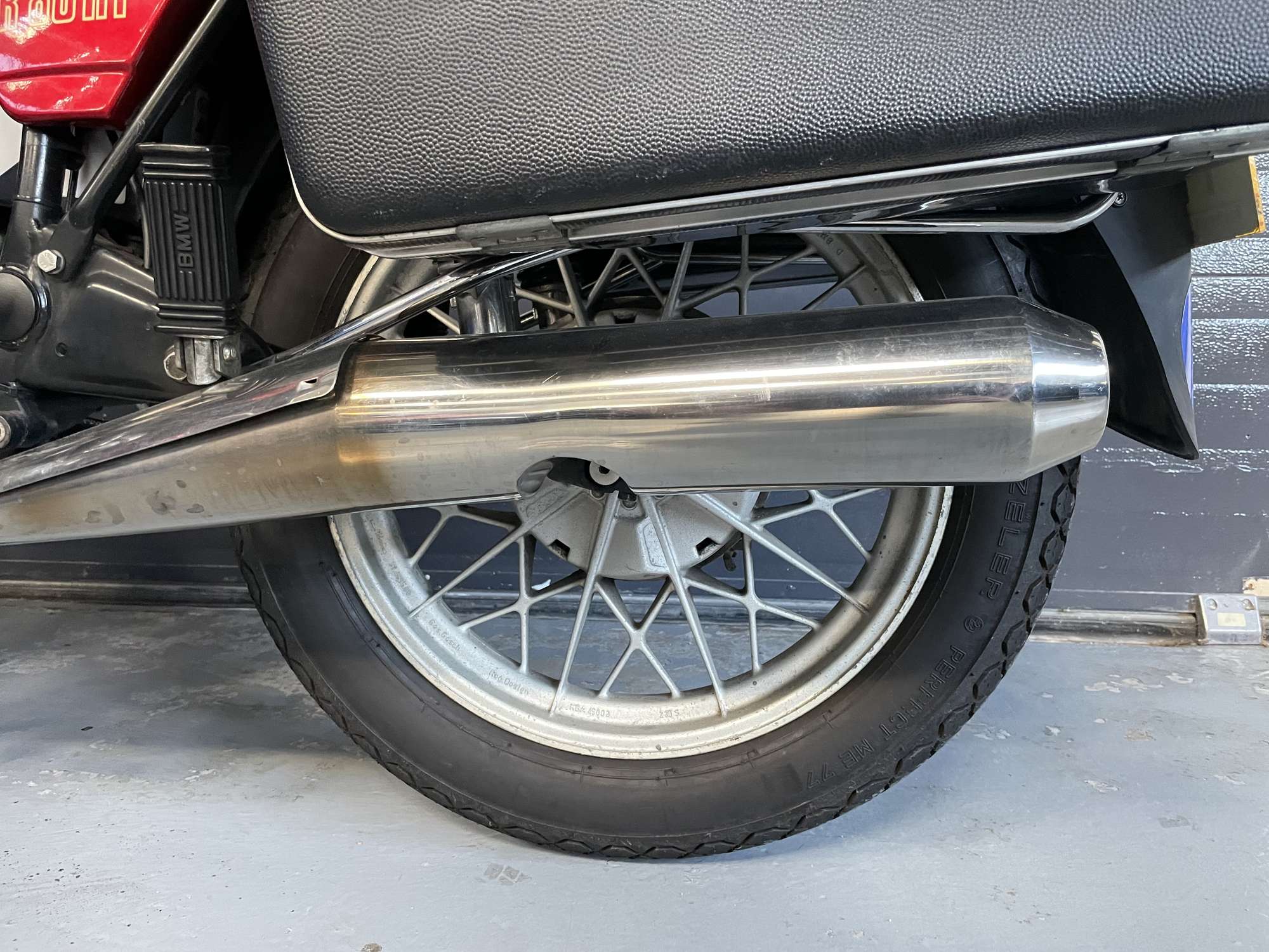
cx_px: 634
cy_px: 476
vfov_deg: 53.1
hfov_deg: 67.3
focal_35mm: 26
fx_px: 953
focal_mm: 4.2
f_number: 1.6
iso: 500
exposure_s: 1/60
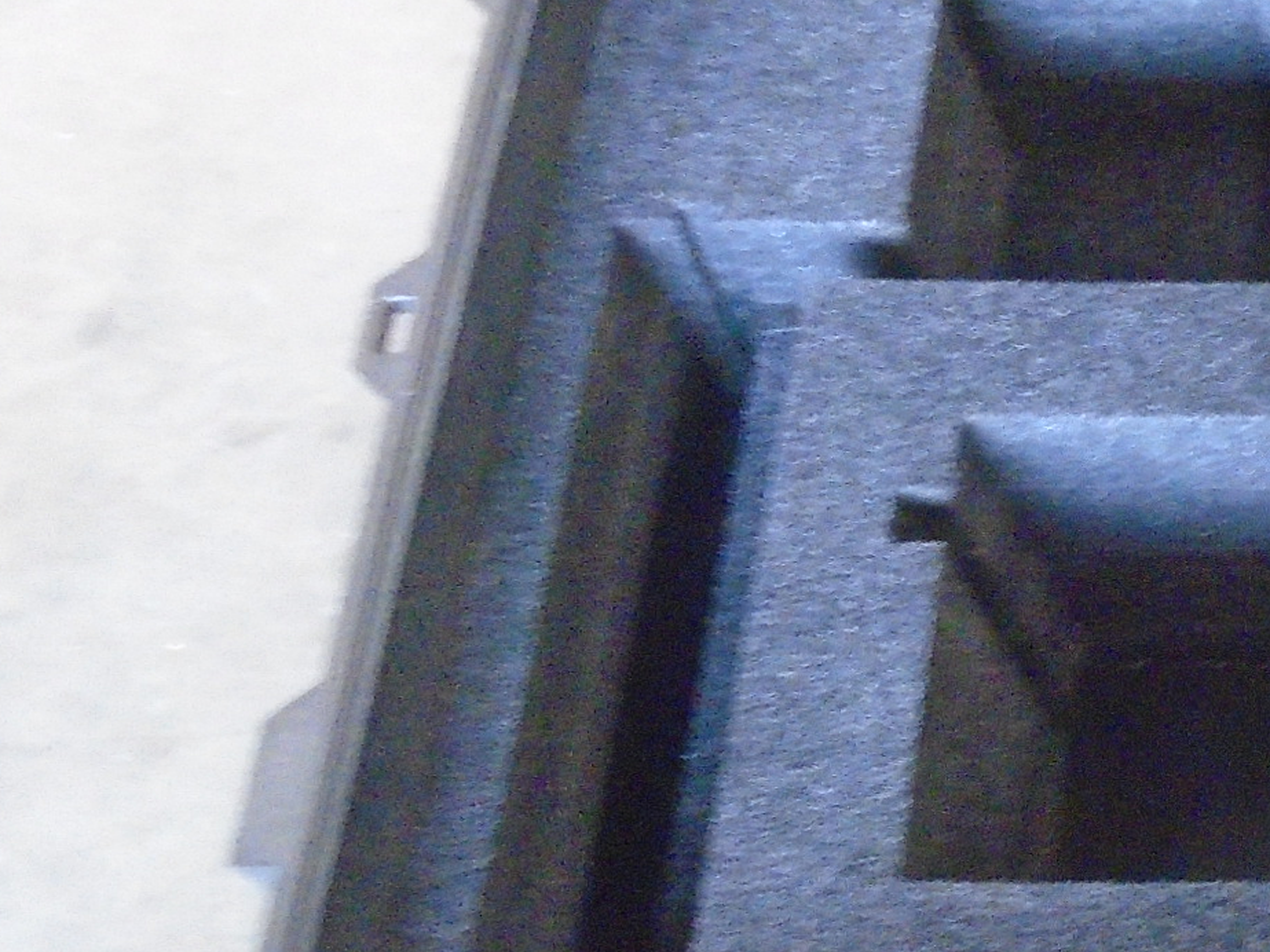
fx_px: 2678
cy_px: 618
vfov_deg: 20.1
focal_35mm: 73
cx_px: 1763
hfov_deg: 22.9
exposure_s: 1/13
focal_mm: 4.6
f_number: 3.2
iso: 800
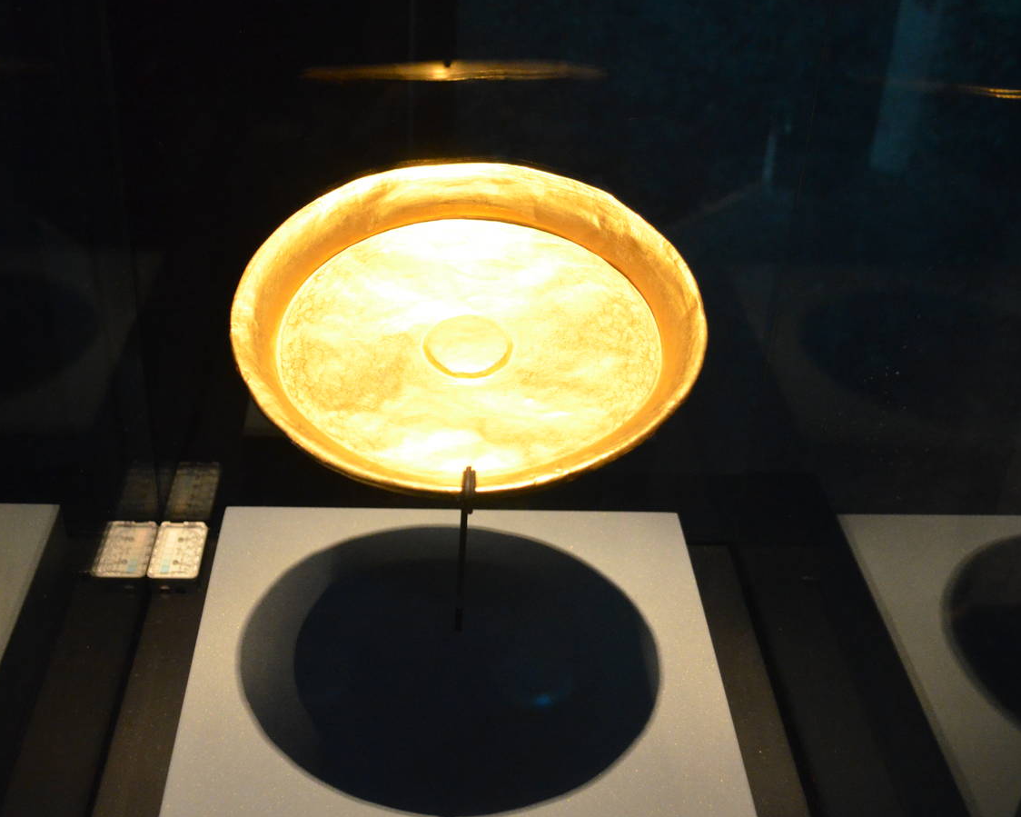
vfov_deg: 37.3
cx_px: 471
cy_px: 391
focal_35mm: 40
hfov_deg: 45.8
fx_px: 1209
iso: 3200
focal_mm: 20
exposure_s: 1/25
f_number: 3.8
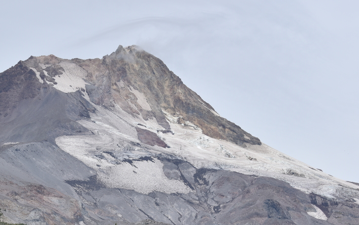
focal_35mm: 120
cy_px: 180
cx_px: 97
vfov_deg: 10.9
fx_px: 1174
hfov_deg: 17.3
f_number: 9
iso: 100
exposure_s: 1/320
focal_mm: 65
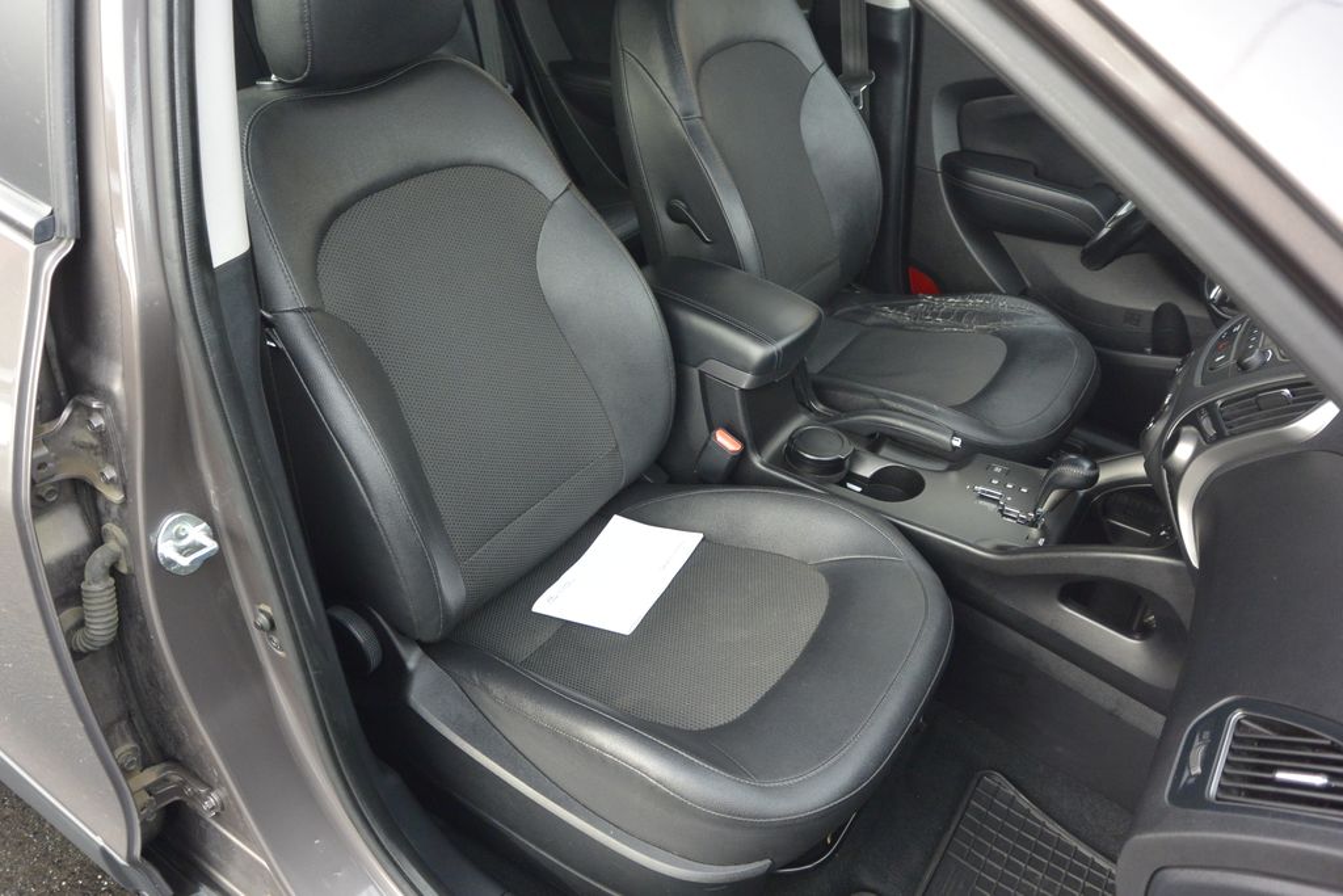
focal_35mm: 27
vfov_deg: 47.9
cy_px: 448
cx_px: 672
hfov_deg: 67.4
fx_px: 1007
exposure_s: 1/125
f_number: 3.5
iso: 250
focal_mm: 10
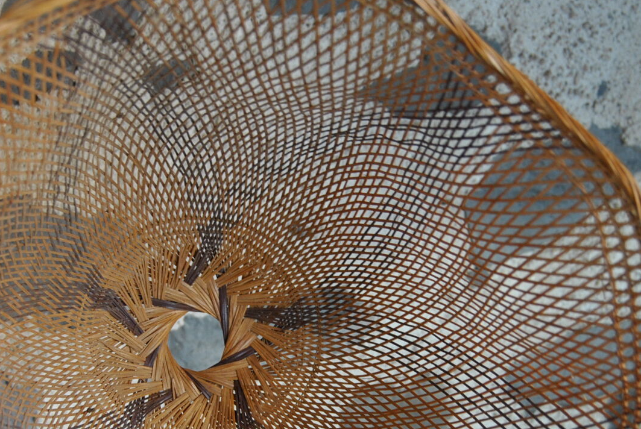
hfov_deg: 28.4
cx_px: 258
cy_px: 368
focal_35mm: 71
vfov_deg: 19.0
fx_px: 1266
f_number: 4
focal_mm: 26
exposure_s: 1/30
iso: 250
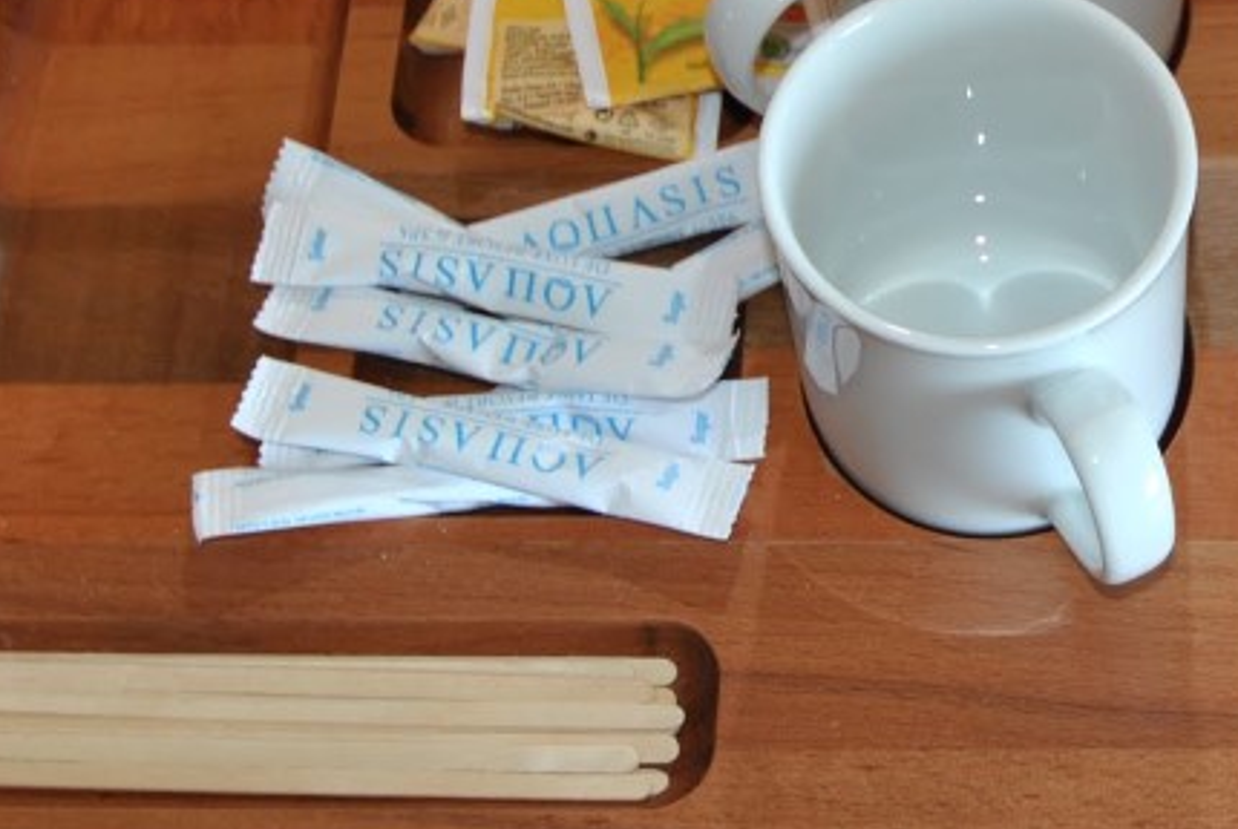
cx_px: 1179
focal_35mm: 96
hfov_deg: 20.7
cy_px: 141
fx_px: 3306
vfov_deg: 14.2
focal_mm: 24
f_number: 4.5
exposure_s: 1/60
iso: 200
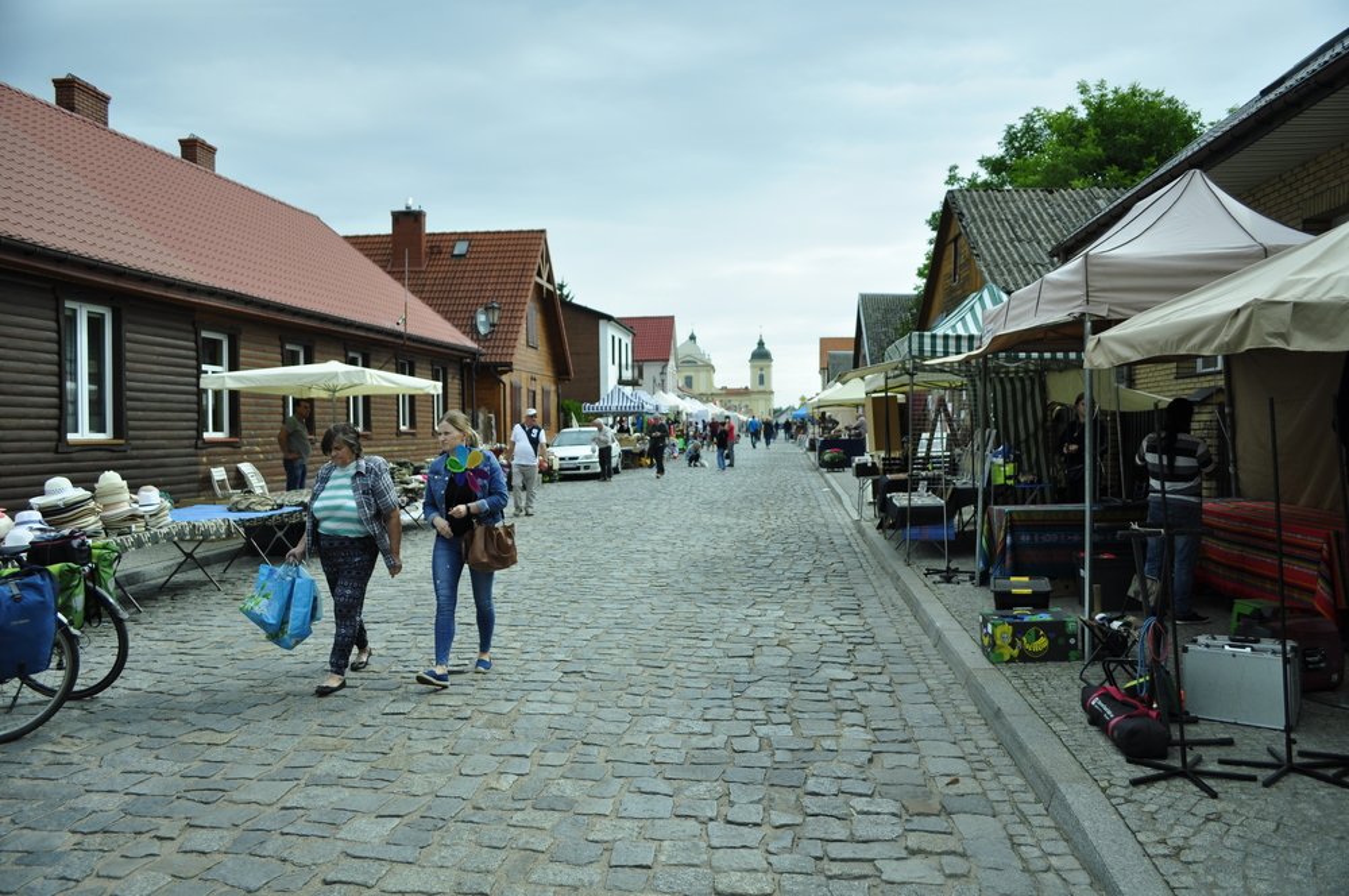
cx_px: 674
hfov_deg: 67.4
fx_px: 1010
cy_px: 448
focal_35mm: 27
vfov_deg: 47.8
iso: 200
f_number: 3.5
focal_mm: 18
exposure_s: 1/1000
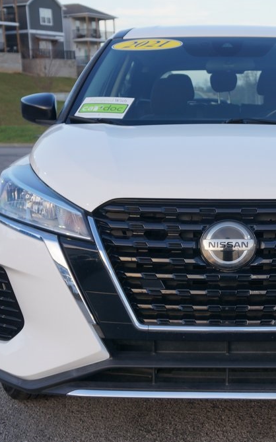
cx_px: 228
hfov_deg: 19.0
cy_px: 221
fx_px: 816
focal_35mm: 68
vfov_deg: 30.3
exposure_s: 1/60
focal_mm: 29
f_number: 4
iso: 100
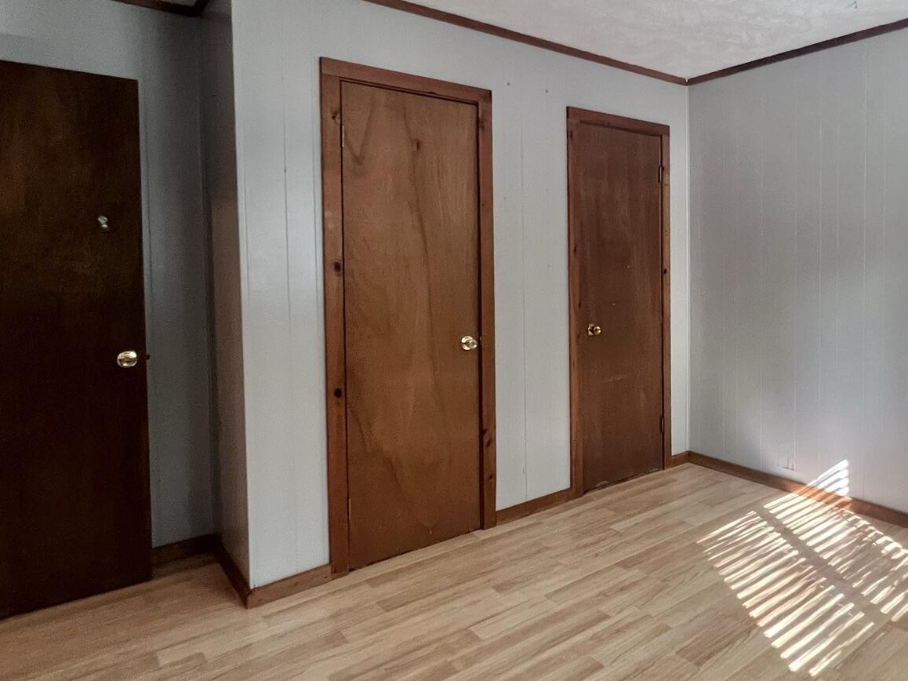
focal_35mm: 23
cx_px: 653
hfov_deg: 70.2
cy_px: 283
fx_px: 603
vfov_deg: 58.5
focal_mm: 1.57
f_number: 1.8
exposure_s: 1/60
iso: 500
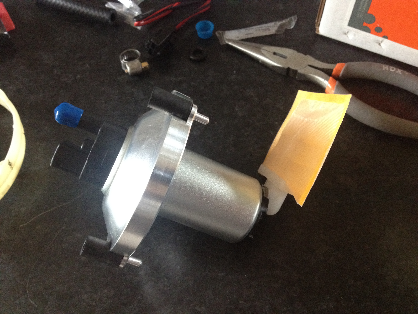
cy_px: 157
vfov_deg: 40.7
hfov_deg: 52.6
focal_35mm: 35
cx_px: 209
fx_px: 423
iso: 400
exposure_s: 1/20
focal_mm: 4.28
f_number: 2.4
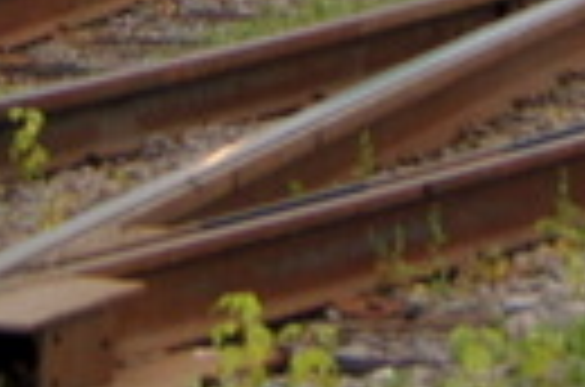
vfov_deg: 3.9
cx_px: 387
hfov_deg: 6.2
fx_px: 5366
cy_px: -988
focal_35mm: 331
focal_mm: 28
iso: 250
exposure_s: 1/160
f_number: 4.5
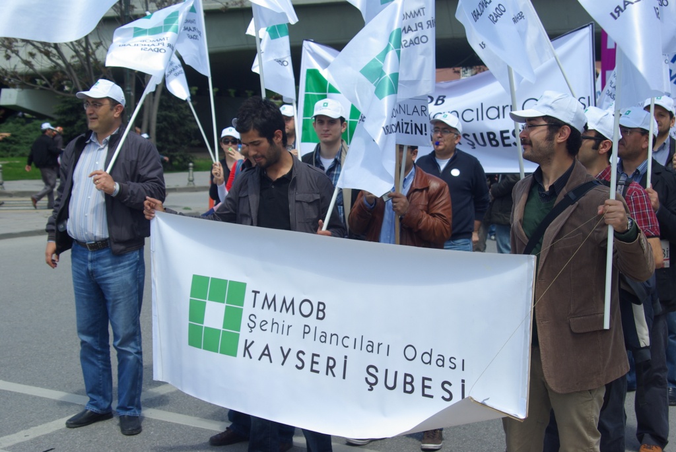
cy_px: 226
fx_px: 987
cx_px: 338
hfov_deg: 37.8
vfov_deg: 25.8
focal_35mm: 52
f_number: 6.7
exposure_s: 1/250
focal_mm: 35
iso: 100
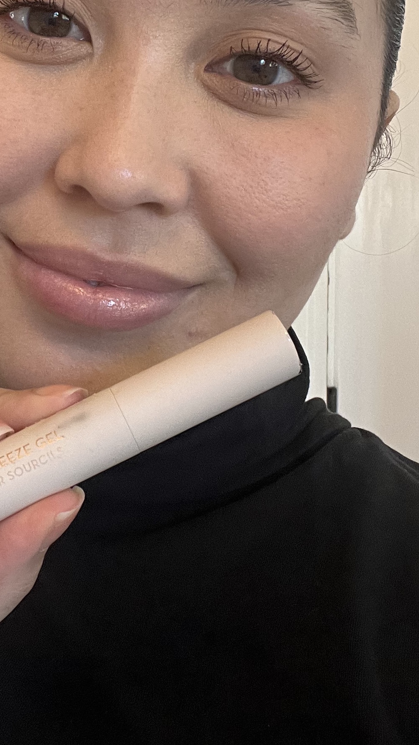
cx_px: 104
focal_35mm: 57
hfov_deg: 20.9
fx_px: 1126
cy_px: 231
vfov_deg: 36.1
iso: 160
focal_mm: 2.71
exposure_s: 1/60
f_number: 2.2
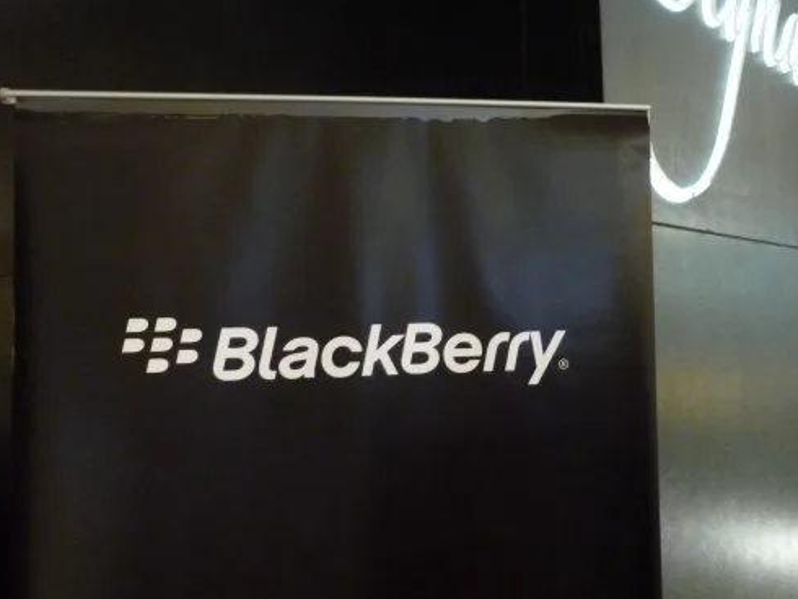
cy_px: 217
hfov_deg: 46.4
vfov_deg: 35.7
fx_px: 923
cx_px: 500
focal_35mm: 40
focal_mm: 5
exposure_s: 1/8
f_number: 3.3
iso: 800
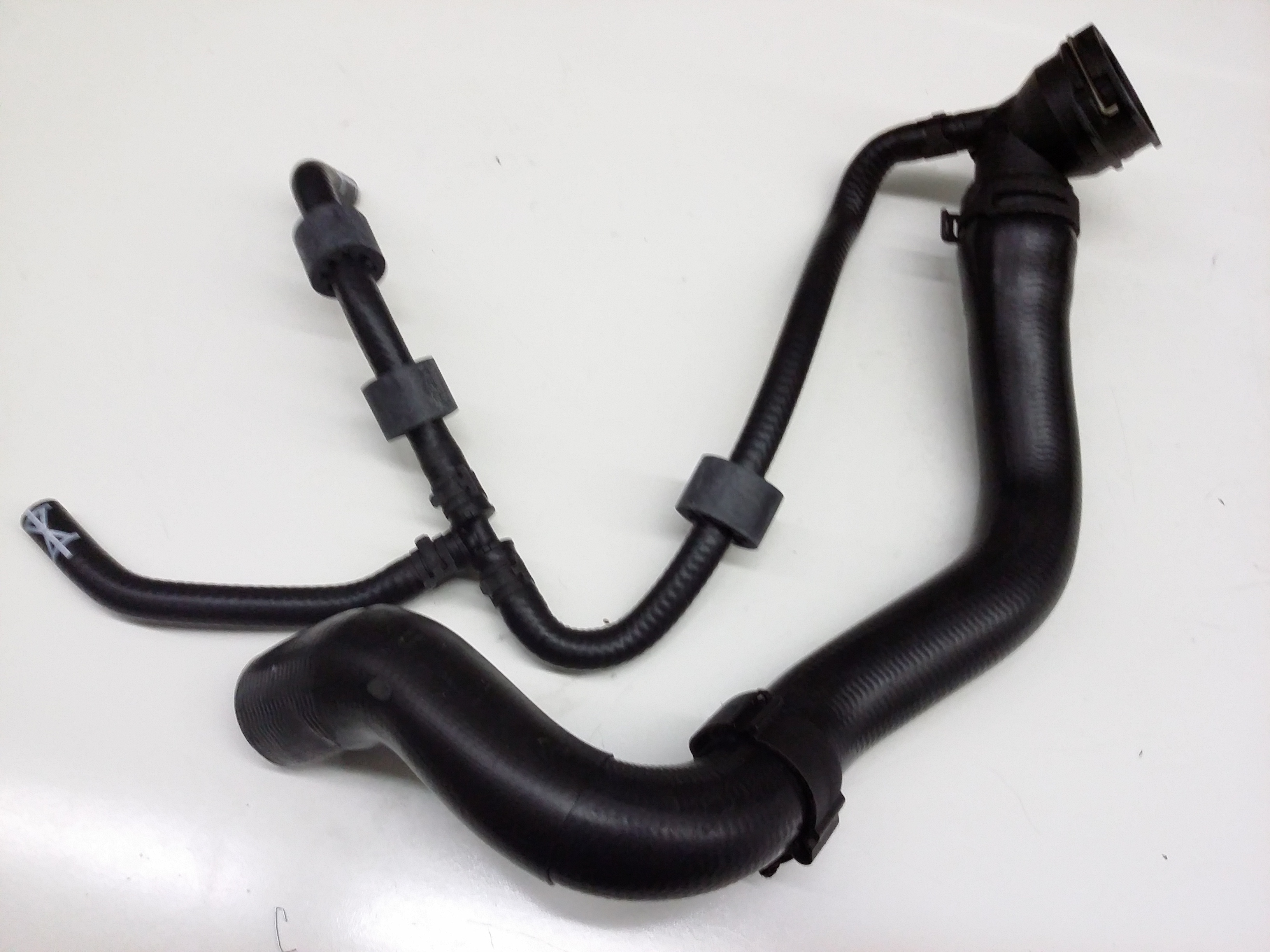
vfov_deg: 44.2
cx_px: 635
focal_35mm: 32
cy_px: 476
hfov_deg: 56.8
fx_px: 1174
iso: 160
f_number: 2.4
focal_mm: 3.4
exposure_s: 1/17
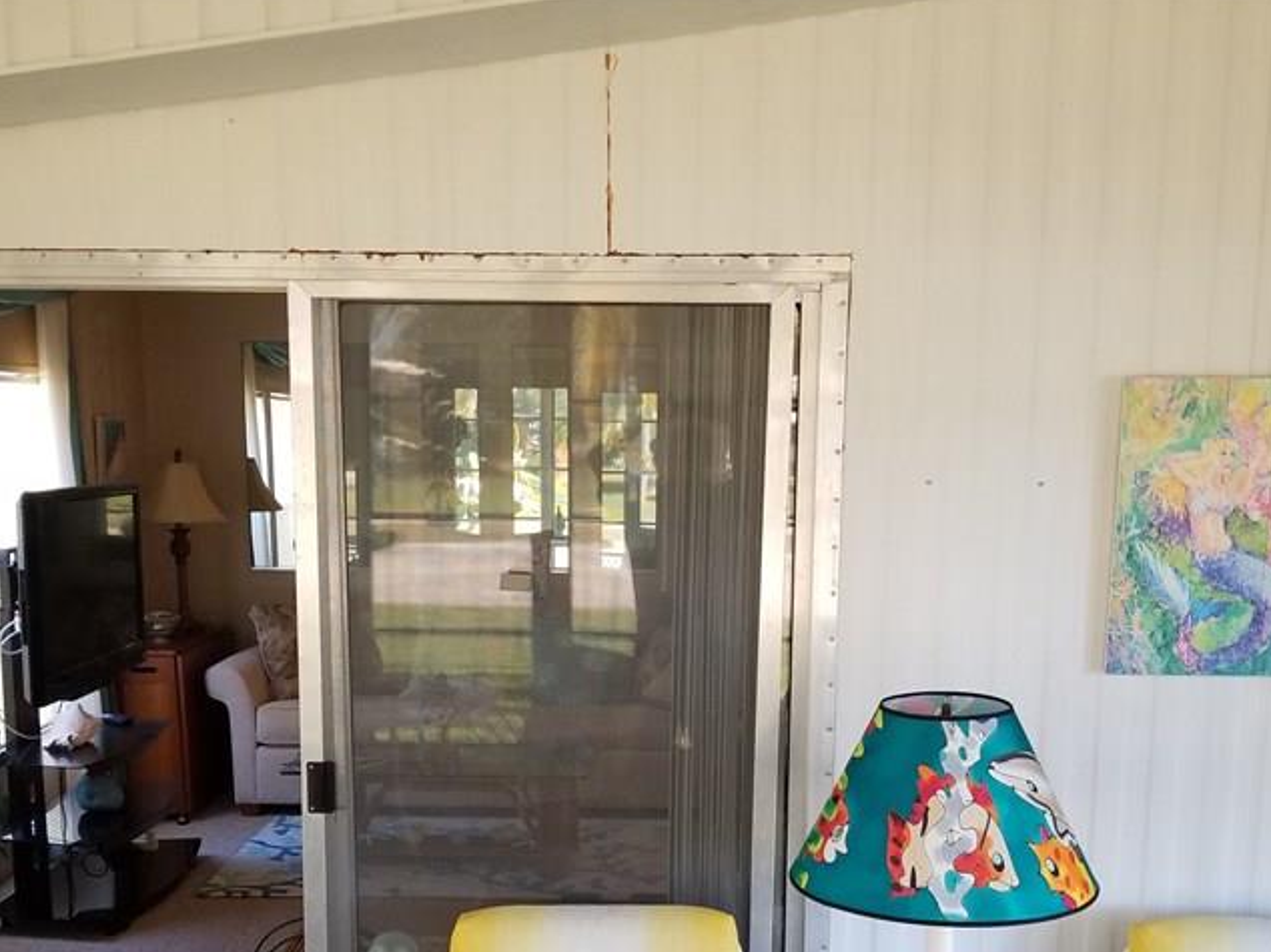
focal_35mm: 42
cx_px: 640
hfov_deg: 44.8
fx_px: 1542
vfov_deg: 33.4
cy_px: 760
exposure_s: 1/60
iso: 160
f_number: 1.7
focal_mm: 4.25
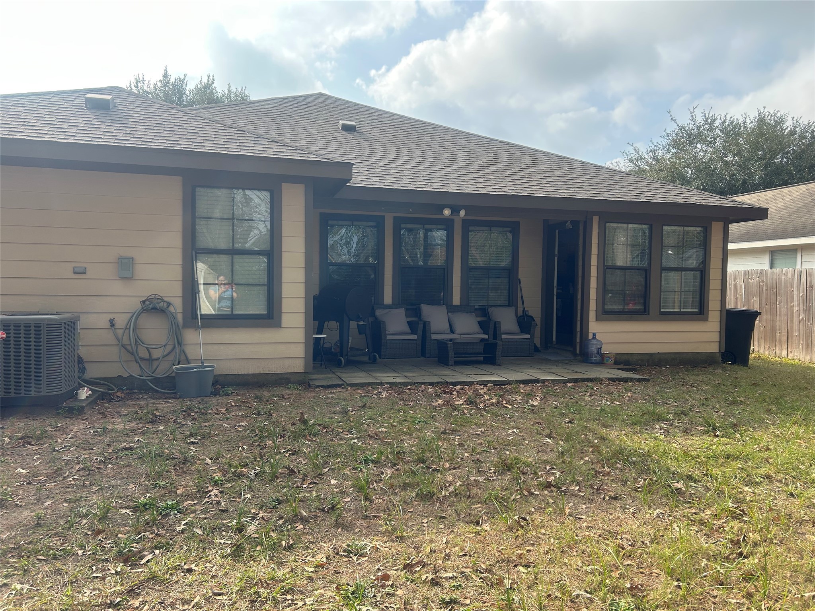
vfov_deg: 53.1
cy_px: 306
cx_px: 408
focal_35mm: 26
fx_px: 612
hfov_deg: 67.3
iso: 50
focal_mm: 5.7
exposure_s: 1/1344
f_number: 1.5
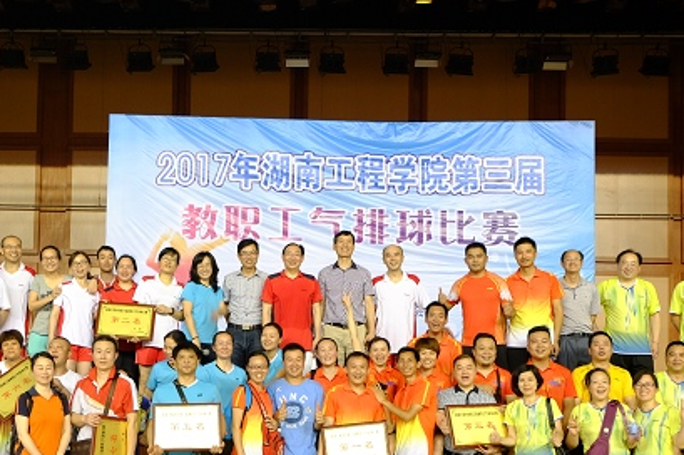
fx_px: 892
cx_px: 263
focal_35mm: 47
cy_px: 331
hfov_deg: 41.7
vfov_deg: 28.3
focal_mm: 21.1
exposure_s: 1/26
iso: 640
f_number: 4.5
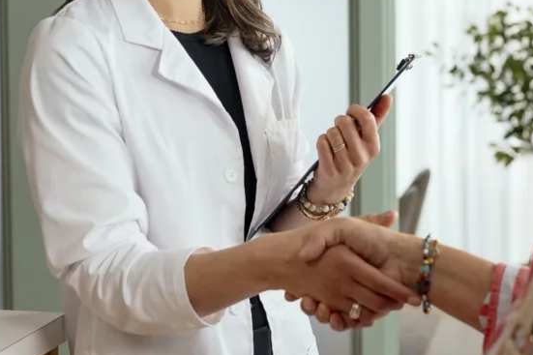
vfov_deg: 14.6
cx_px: 343
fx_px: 1376
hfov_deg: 21.9
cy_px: 88
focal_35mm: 93
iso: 640
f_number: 4
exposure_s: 1/400
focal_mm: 50
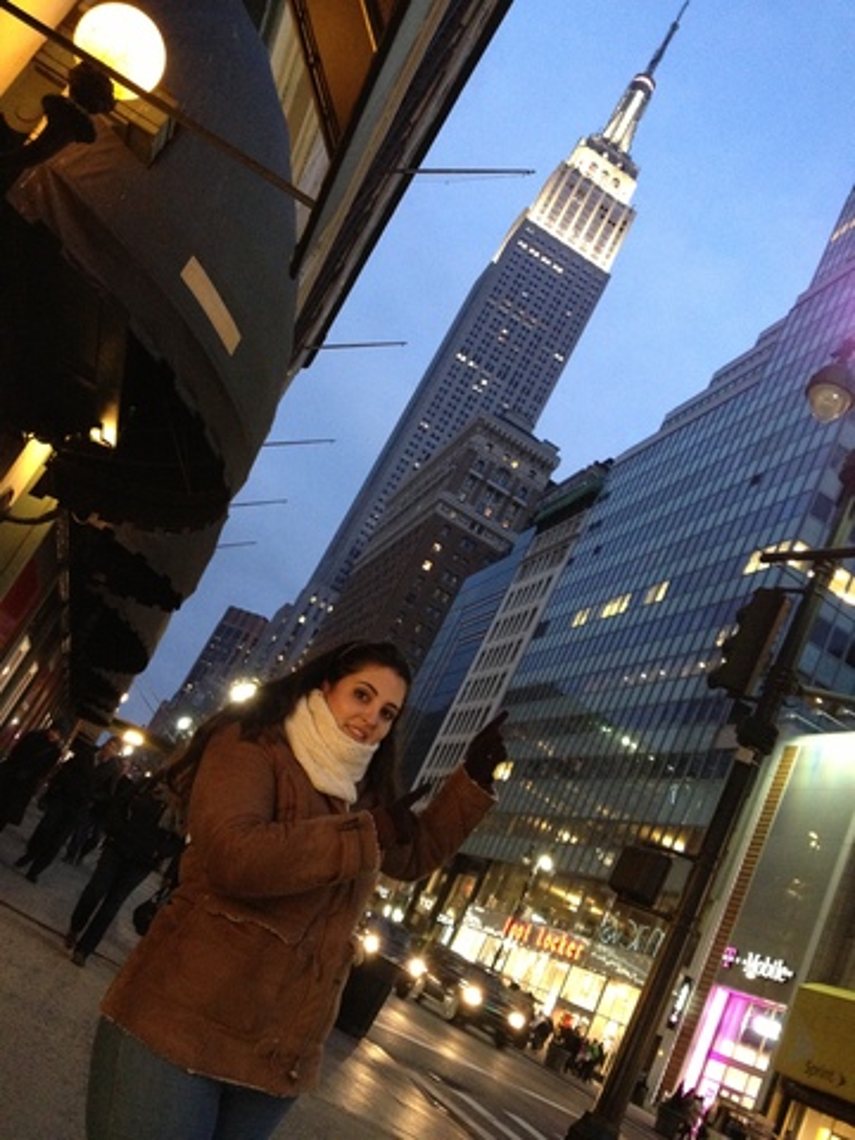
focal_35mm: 35
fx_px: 1153
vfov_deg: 52.6
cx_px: 428
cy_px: 570
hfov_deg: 40.7
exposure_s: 1/20
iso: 400
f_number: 2.4
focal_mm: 4.28
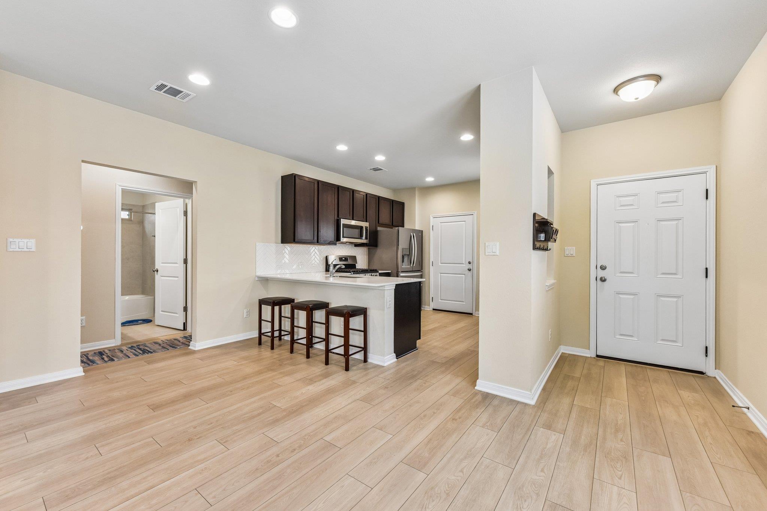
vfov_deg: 81.2
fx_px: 298
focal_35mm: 14
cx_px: 384
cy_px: 256
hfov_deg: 104.3
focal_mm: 14
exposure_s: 1/15
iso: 400
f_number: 8
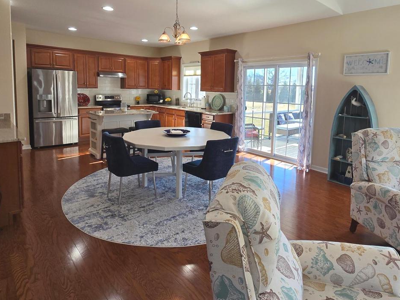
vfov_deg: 65.1
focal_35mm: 20
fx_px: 231
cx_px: 209
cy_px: 114
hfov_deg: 81.7
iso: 50
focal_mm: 2.2
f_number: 2.2
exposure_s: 1/120
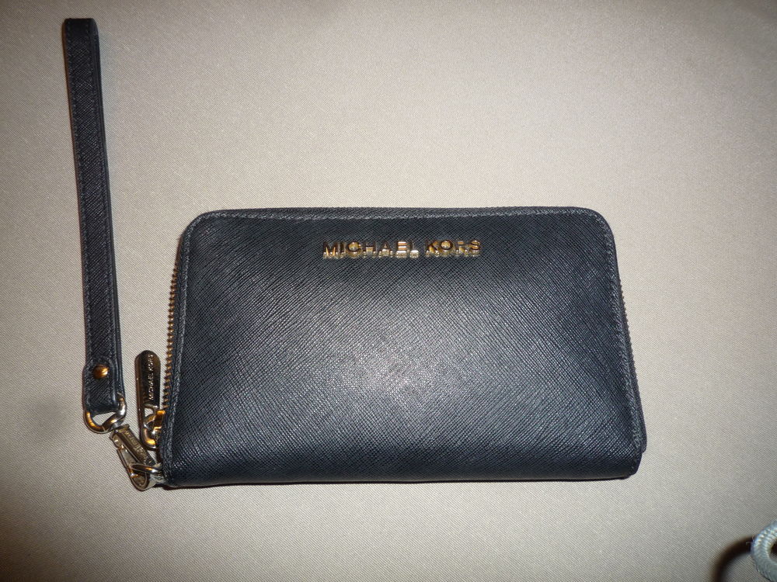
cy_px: 291
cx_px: 388
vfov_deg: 54.9
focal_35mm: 25
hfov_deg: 69.4
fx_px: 561
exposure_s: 1/30
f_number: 4
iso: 100
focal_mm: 4.4
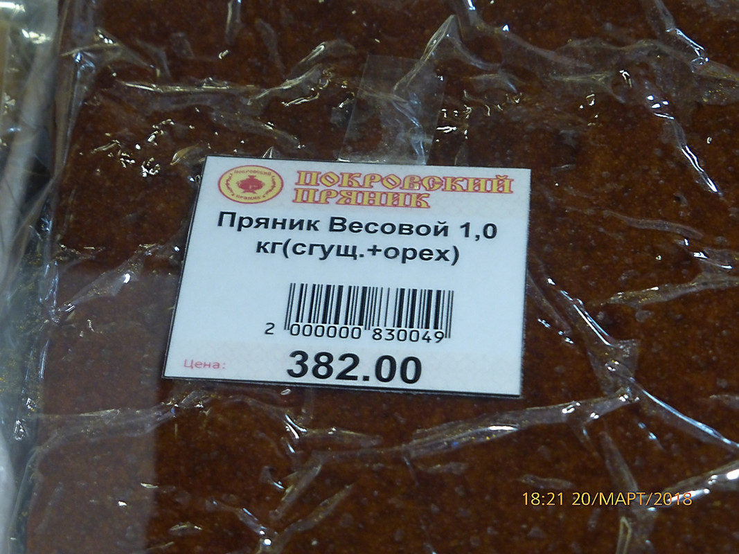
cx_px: 370
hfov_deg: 20.2
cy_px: 277
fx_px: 2071
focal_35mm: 97
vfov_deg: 15.2
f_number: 5.2
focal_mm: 16.1
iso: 400
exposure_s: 1/6
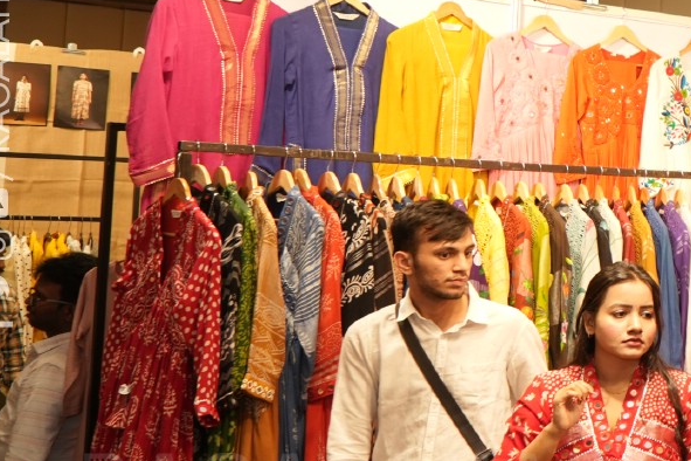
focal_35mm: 78
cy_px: 138
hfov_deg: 21.1
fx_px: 1497
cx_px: 1090
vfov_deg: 17.4
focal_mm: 24
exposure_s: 1/160
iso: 640
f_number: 5
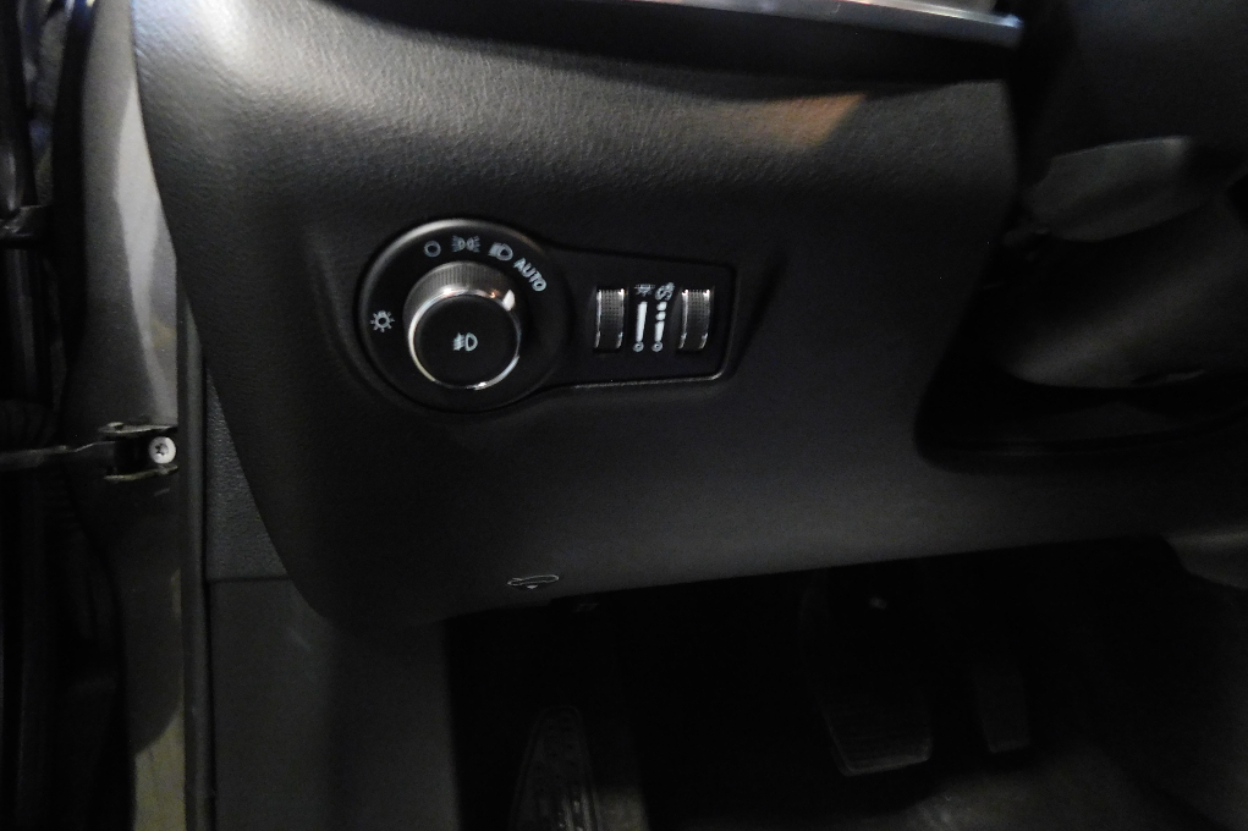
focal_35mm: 24
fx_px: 832
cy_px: 367
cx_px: 623
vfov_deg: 53.0
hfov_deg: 73.8
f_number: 3
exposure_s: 1/4
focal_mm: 4
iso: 800
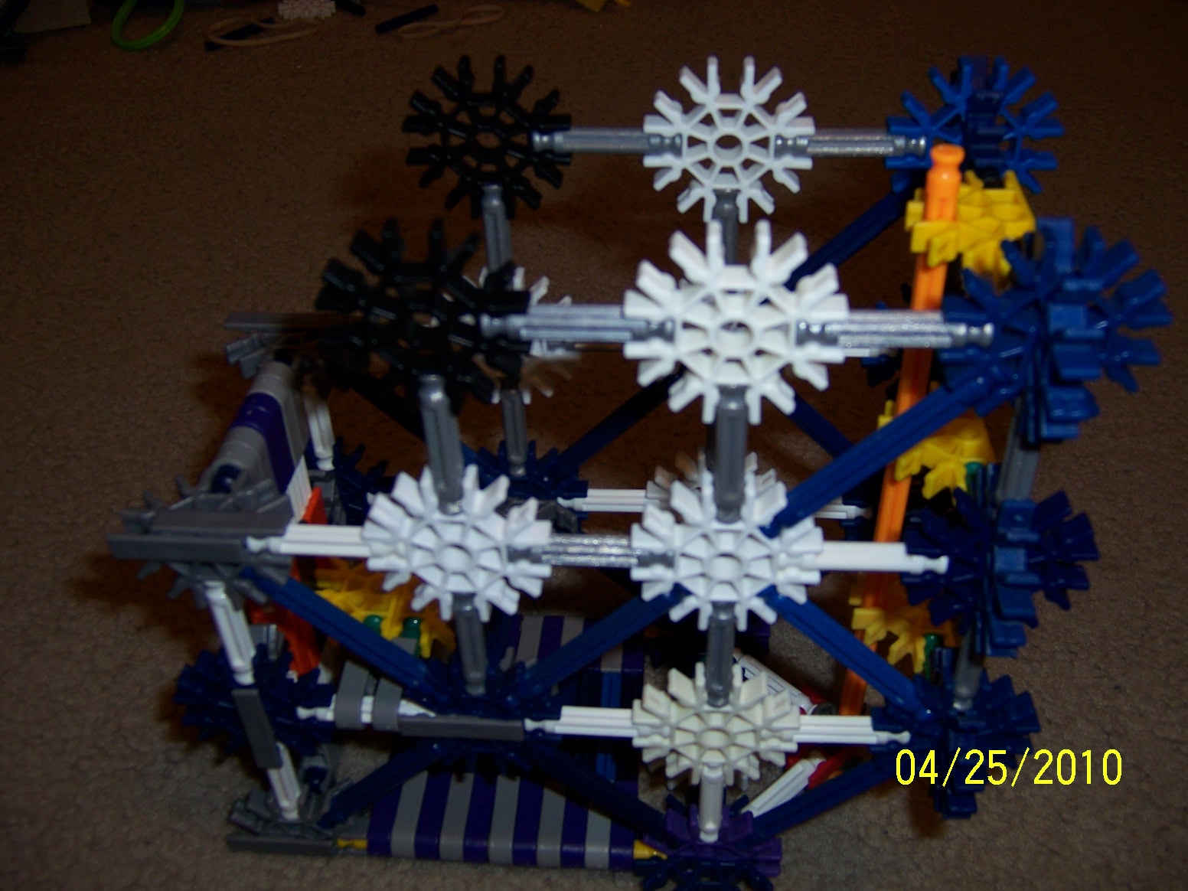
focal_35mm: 33
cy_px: 446
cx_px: 594
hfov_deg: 55.4
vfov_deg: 42.9
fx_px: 1133
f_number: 2.8
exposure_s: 1/60
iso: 80
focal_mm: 5.5
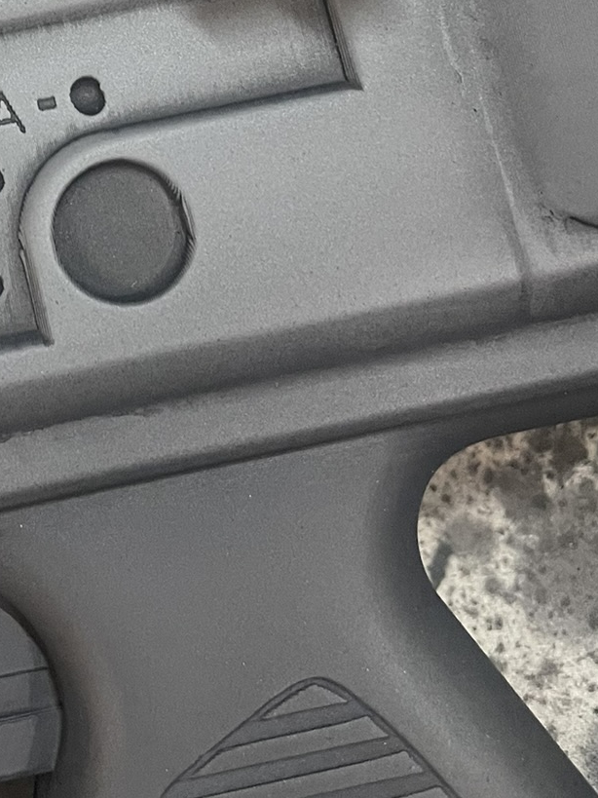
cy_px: -58
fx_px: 1498
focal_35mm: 65
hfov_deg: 21.3
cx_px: -76
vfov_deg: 27.5
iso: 200
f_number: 1.6
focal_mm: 4.2
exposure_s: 1/50
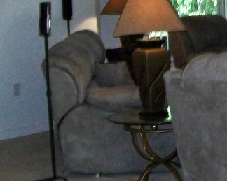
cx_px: 338
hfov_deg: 15.9
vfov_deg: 13.7
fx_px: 746
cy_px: 12
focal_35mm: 111
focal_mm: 6
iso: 160
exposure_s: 1/60
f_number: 2.7
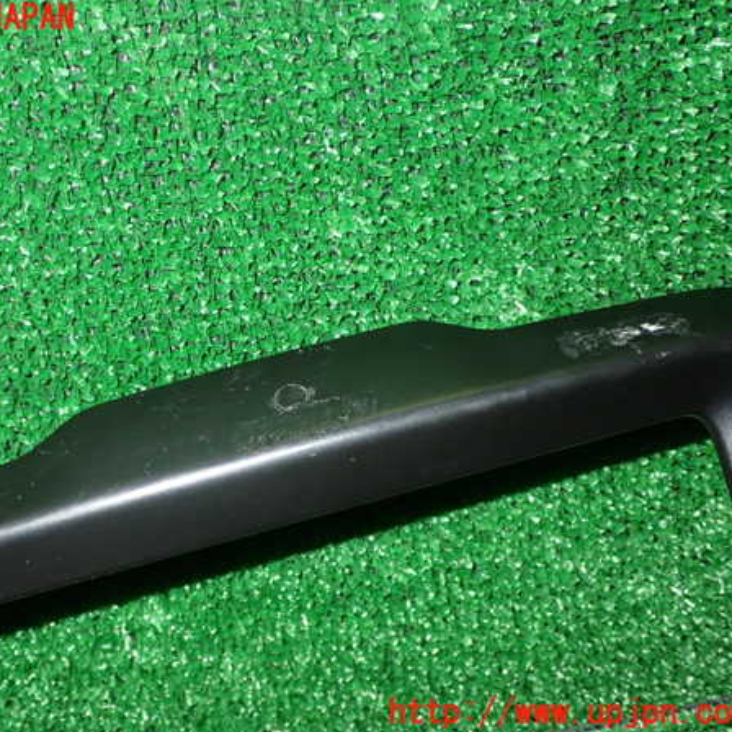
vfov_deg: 37.6
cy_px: 366
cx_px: 268
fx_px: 1077
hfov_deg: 37.3
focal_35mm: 45
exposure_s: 1/40
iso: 640
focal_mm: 6.83
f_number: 8
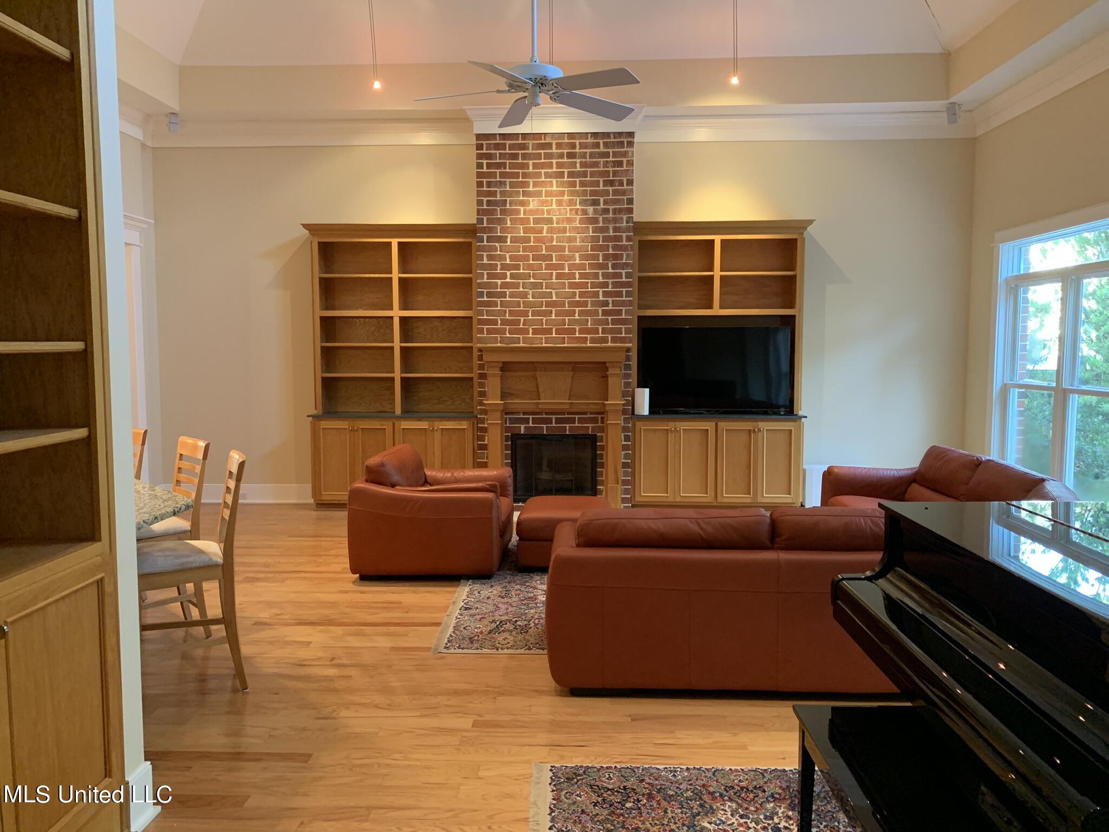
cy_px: 416
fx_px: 833
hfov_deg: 67.3
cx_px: 554
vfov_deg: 53.1
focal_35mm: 26
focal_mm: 4.25
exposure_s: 1/60
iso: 320
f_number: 1.8
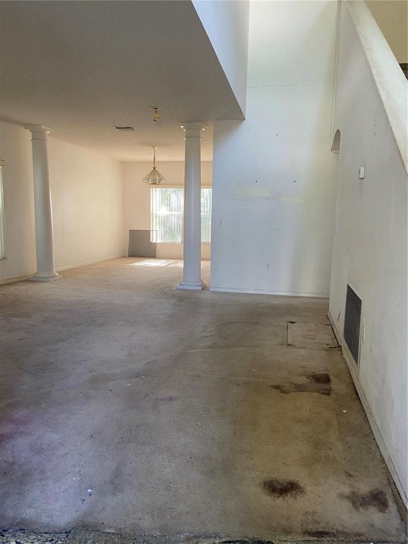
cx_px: 204
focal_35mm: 26
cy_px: 272
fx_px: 409
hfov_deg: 53.1
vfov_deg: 67.3
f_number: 1.8
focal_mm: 4.25
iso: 125
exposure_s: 1/81
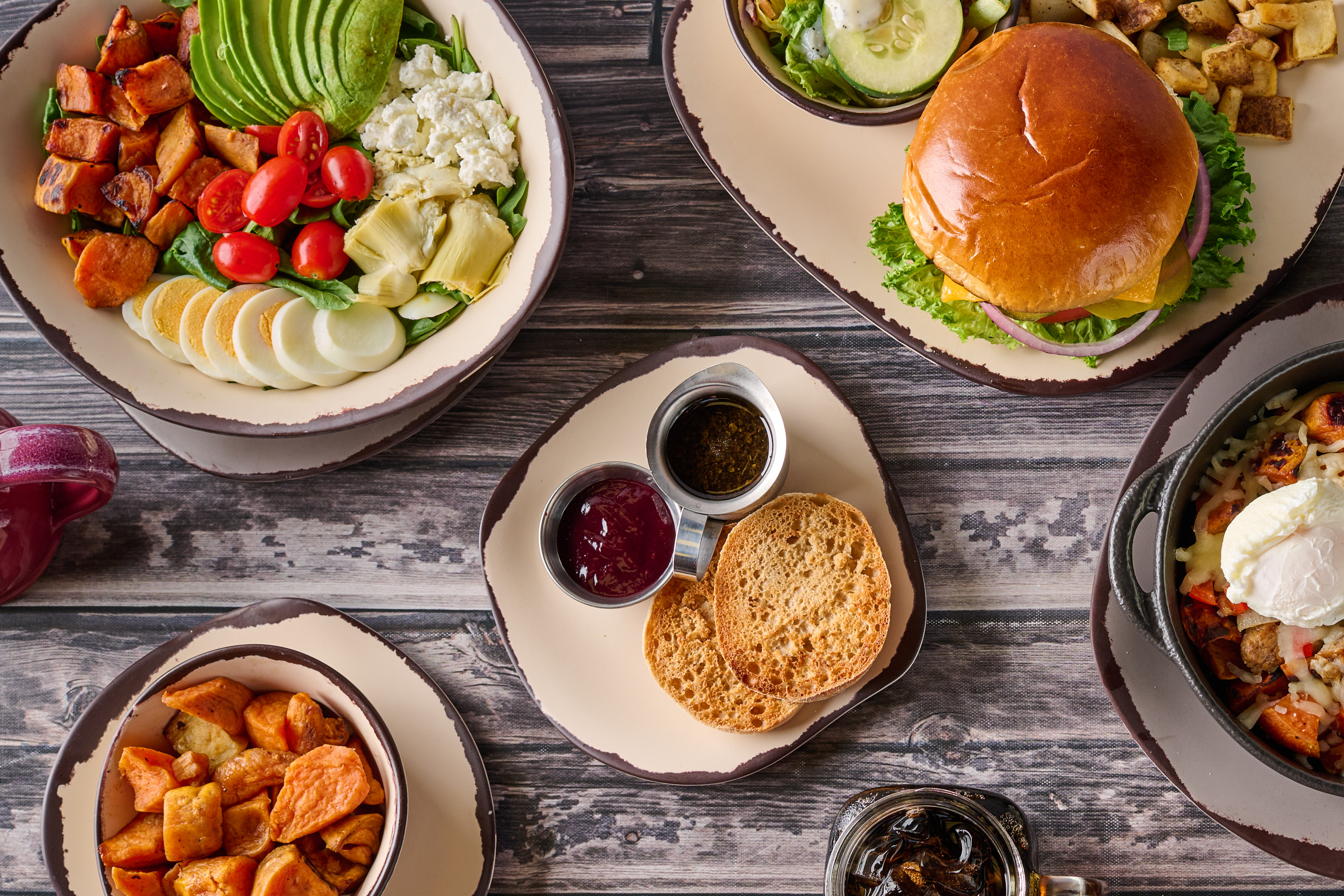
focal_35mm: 65
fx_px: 2426
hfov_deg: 30.2
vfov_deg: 20.9
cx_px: 1071
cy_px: 485
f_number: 8
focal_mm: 35
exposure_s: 1/160
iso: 160
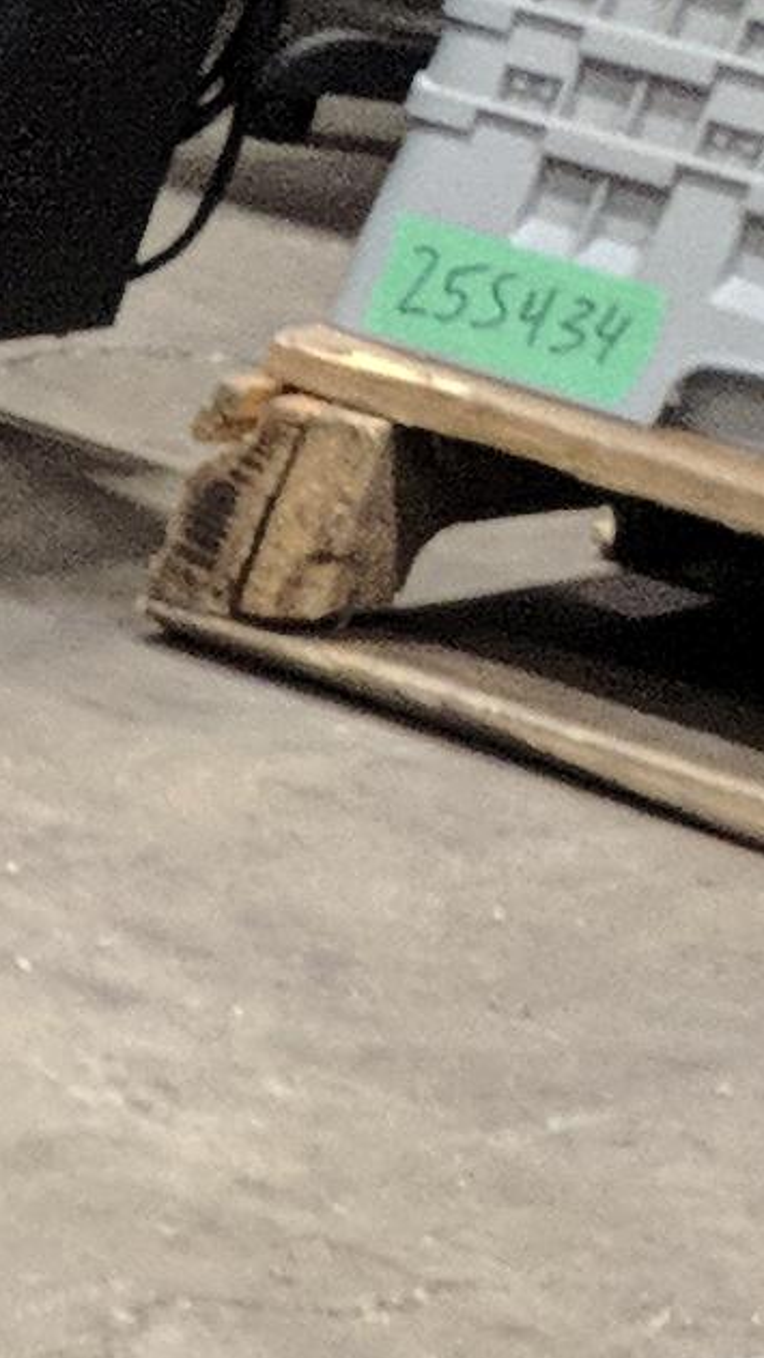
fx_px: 6770
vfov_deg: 10.4
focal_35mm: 188
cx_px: -3347
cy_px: 2804
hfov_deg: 5.0
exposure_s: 1/40.1
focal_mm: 4.44
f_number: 1.8
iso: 376
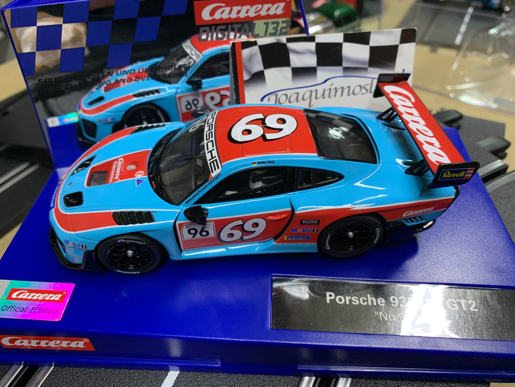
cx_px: 258
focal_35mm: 26
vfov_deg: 53.1
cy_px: 194
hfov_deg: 67.3
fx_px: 387
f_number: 1.8
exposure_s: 1/50
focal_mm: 4.25
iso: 100
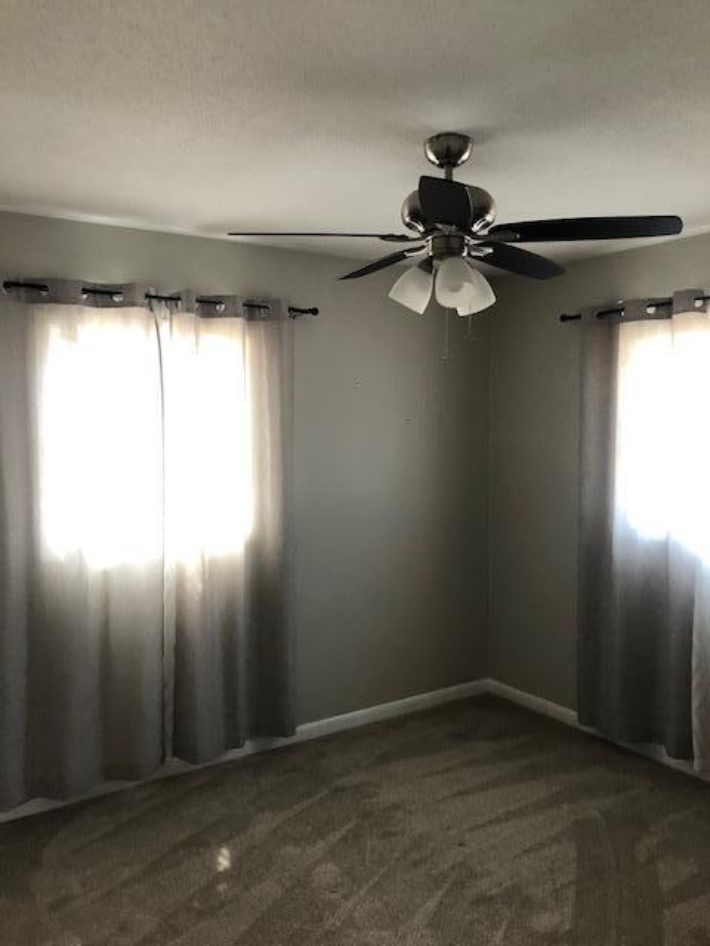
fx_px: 766
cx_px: 355
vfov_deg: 63.4
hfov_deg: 49.7
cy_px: 473
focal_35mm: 28
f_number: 1.8
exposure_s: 1/15
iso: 64
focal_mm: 3.99
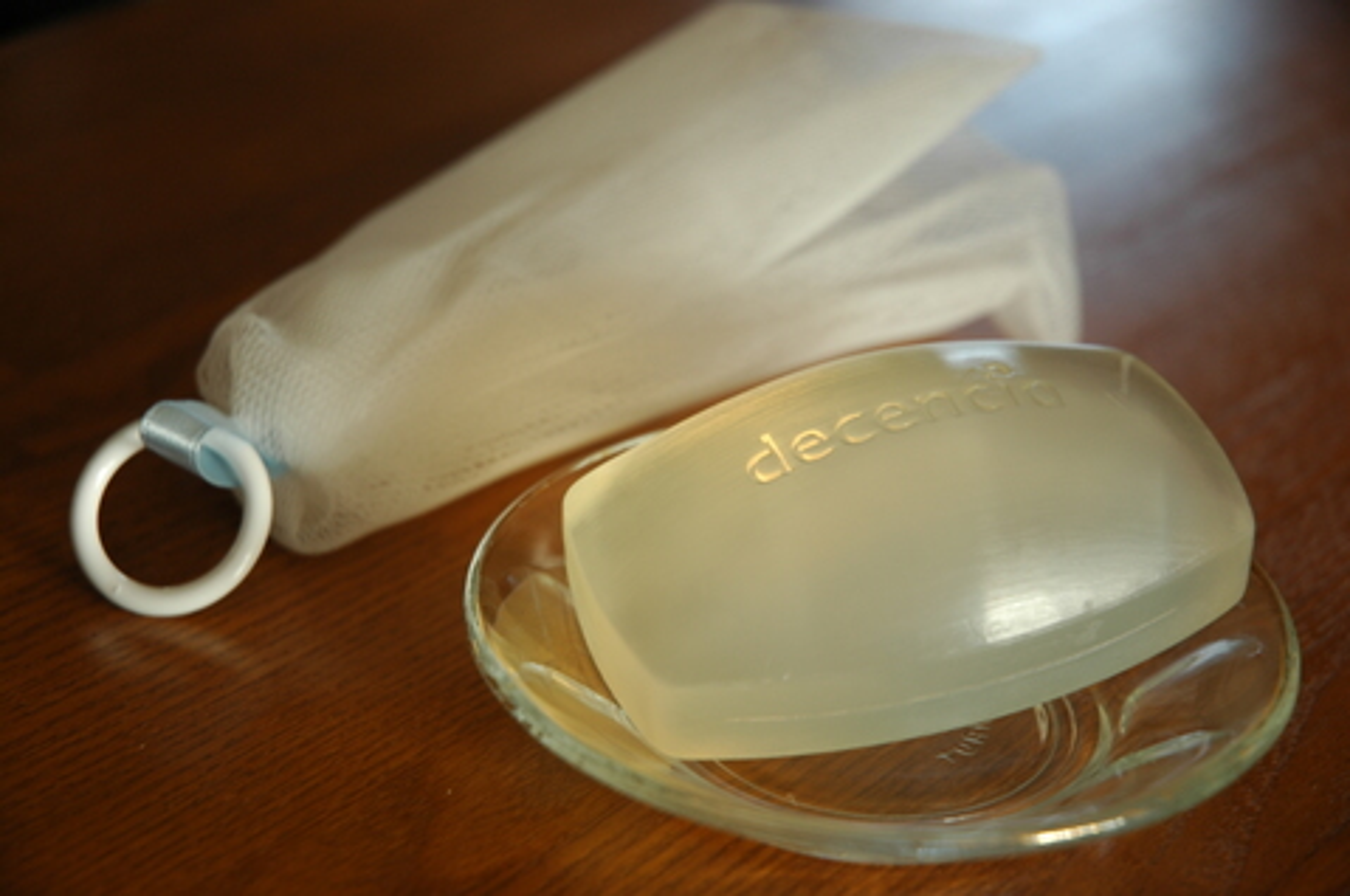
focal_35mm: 105
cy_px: 448
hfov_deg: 19.5
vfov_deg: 13.0
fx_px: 3932
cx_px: 675
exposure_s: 1/3
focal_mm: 70
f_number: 4.5
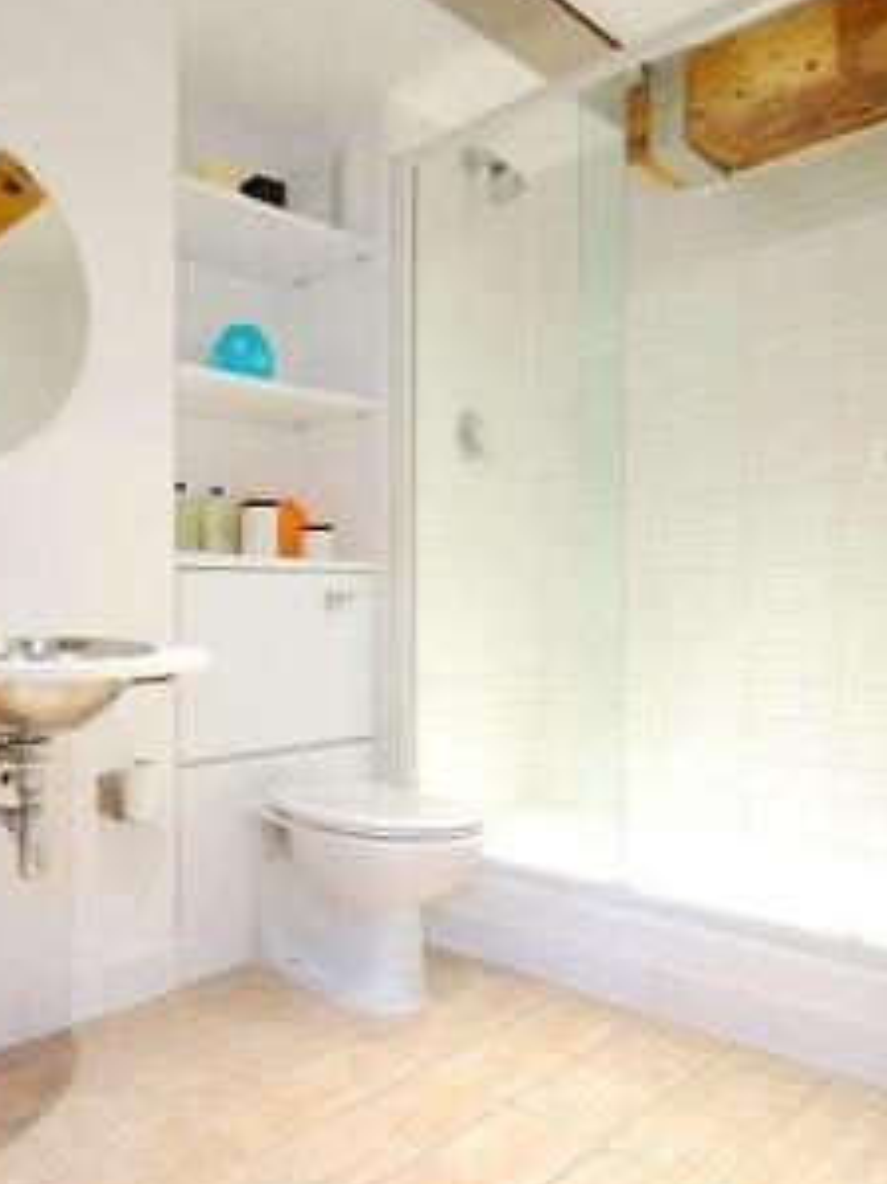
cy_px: 604
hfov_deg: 48.1
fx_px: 902
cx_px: 127
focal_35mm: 26
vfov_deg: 66.5
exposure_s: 1/2
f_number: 8
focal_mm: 11.5
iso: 320
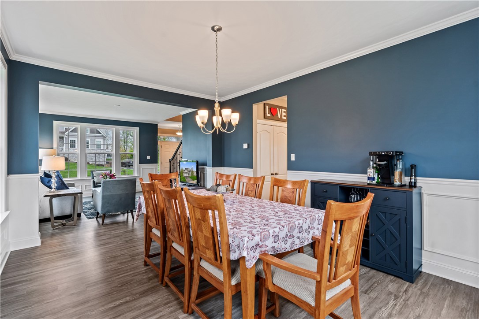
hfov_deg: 96.7
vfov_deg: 73.7
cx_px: 240
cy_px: 160
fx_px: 213
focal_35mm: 16
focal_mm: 16
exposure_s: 1/30
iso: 1000
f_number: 6.3
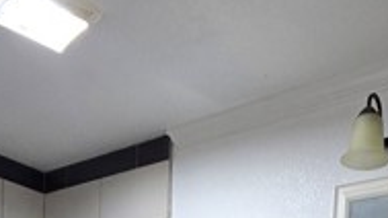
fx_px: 493
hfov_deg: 42.7
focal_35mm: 48
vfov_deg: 17.6
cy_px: 436
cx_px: 234
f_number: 2.2
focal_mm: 2.2
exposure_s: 1/60
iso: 400
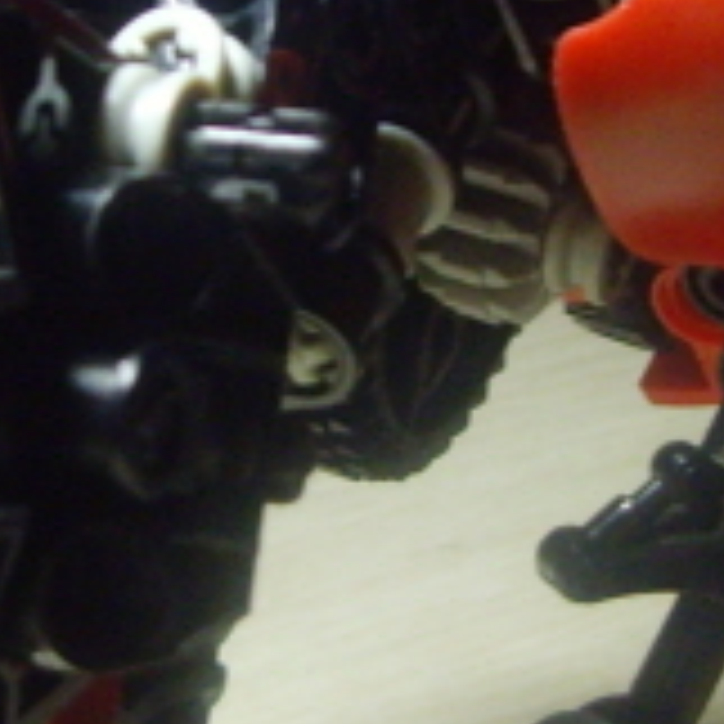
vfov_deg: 10.2
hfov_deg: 10.2
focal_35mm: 171
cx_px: 270
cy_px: 292
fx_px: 4046
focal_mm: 6.6
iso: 200
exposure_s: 1/10
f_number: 3.5
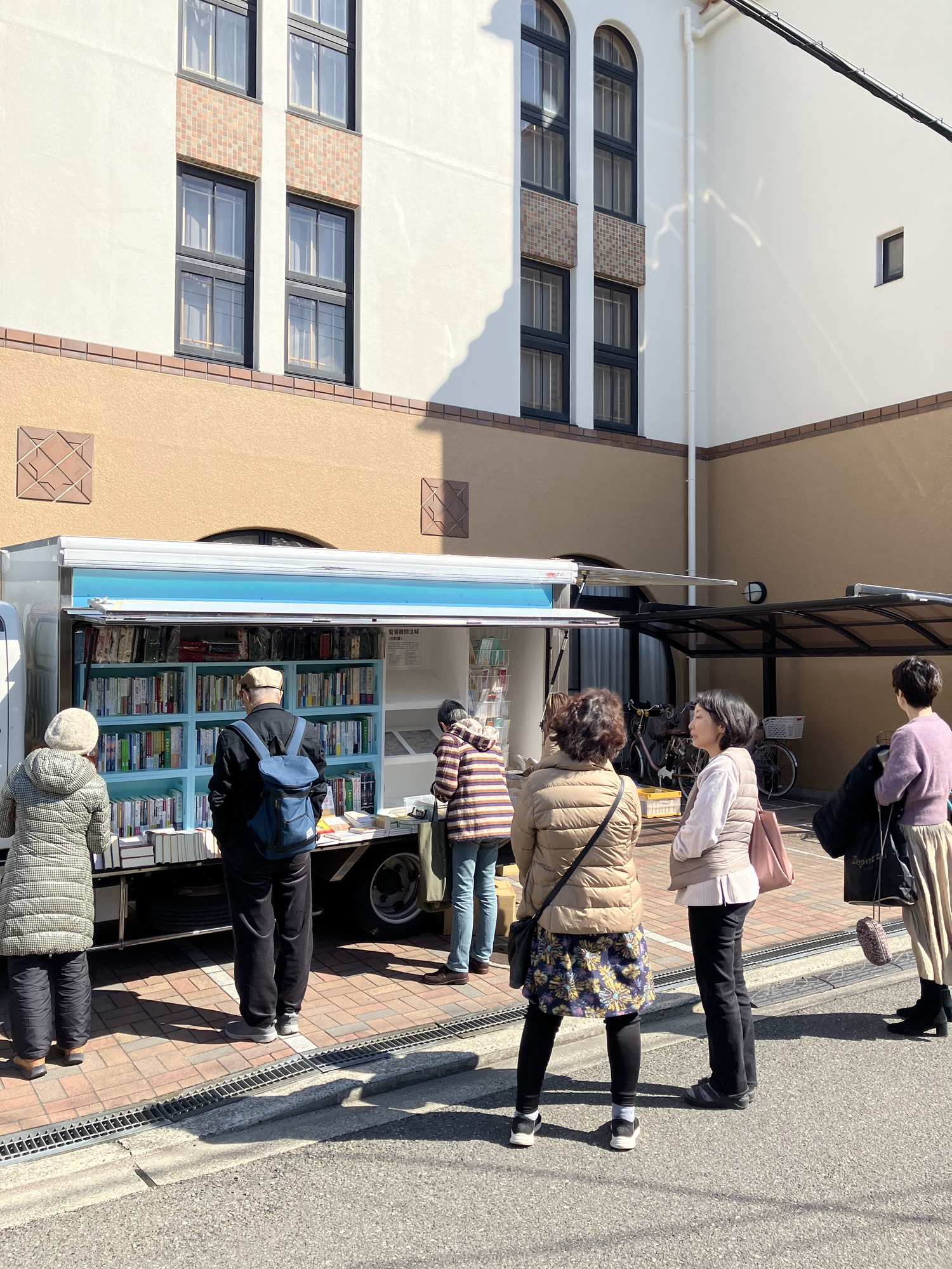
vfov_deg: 63.4
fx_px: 1027
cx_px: 476
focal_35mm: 28
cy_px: 634
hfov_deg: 49.7
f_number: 1.8
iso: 32
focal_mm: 3.99
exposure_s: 1/1799
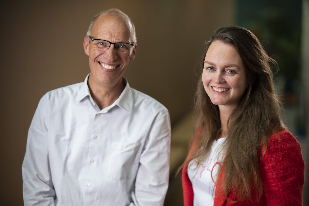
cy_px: 103
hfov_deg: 23.9
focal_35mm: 85
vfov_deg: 16.1
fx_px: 730
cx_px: 154
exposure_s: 1/160
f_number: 2.2
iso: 125
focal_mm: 85
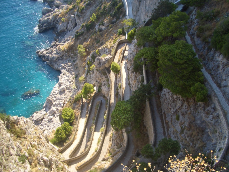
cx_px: 114
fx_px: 232
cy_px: 86
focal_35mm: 35
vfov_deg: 40.7
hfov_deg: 52.6
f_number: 2.6
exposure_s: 1/320
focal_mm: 5.8
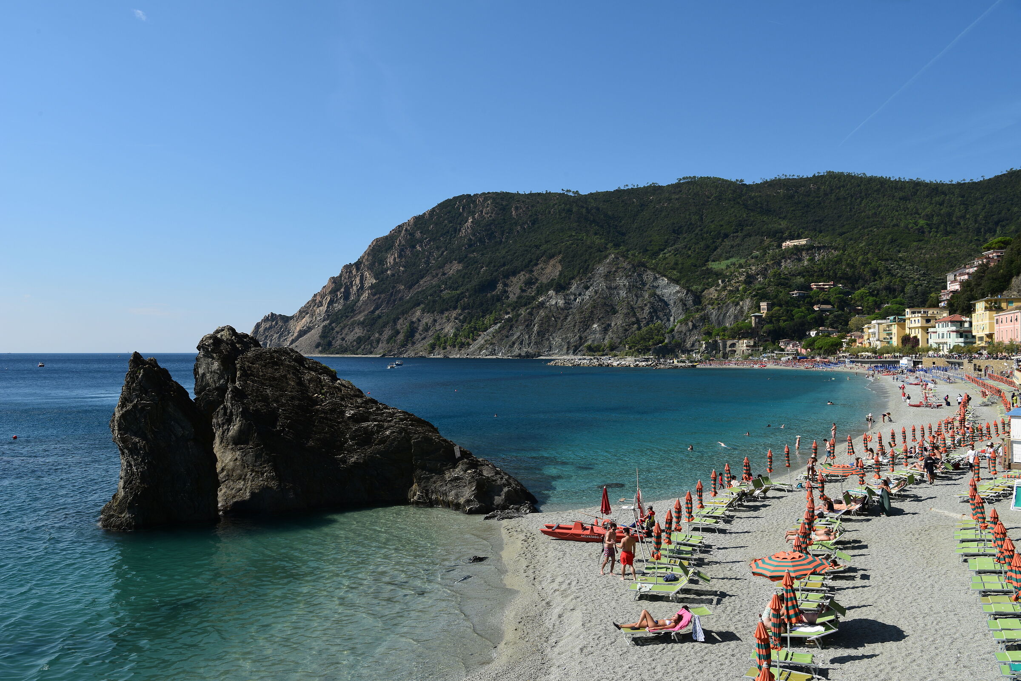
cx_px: 510
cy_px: 340
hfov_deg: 63.6
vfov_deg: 45.0
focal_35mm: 29
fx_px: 823
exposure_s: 1/125
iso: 100
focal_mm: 29
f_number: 14
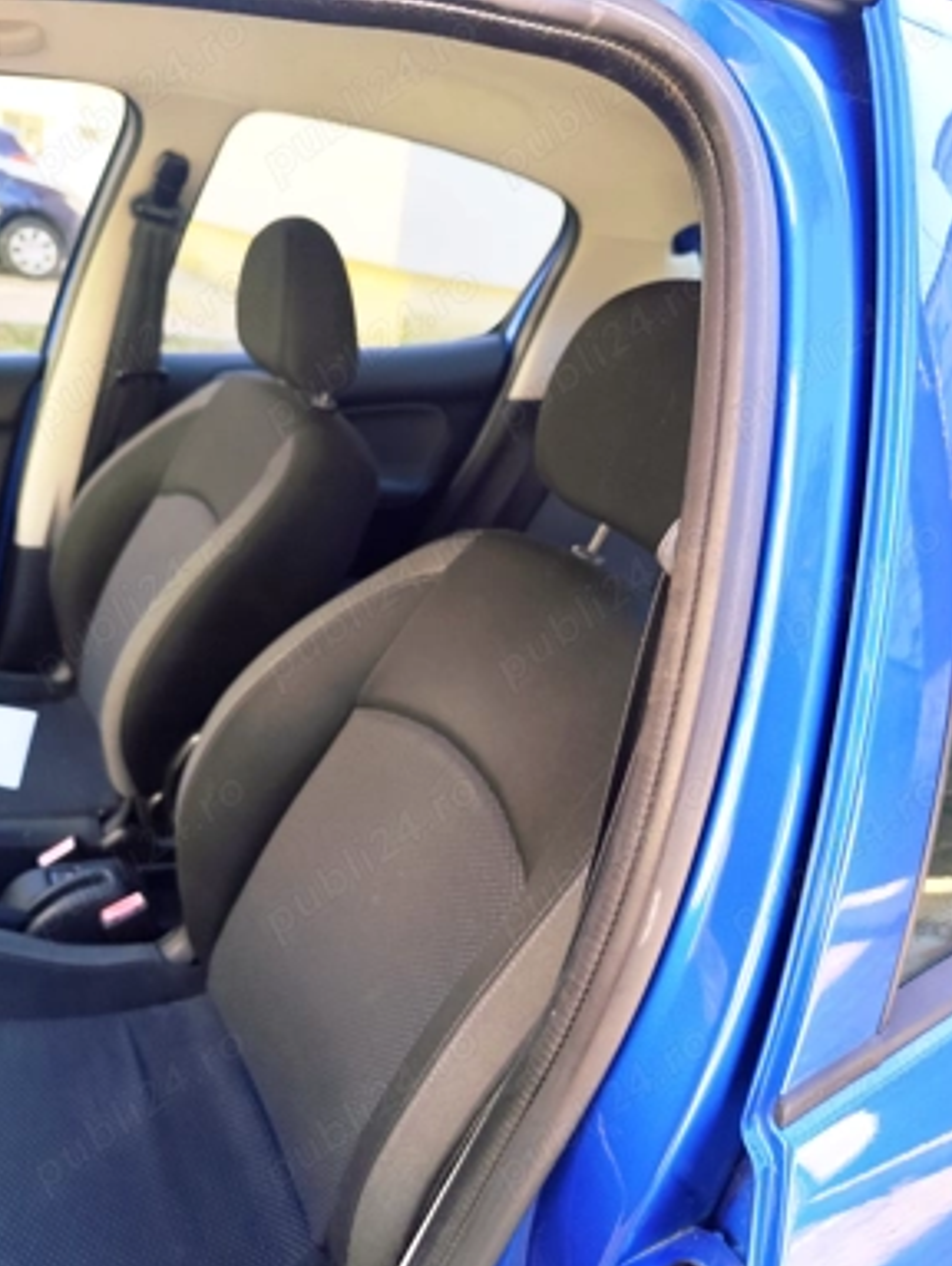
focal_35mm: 24
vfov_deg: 71.5
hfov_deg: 56.9
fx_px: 879
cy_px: 658
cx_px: 486
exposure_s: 1/100
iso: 80
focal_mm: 6.19
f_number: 1.65
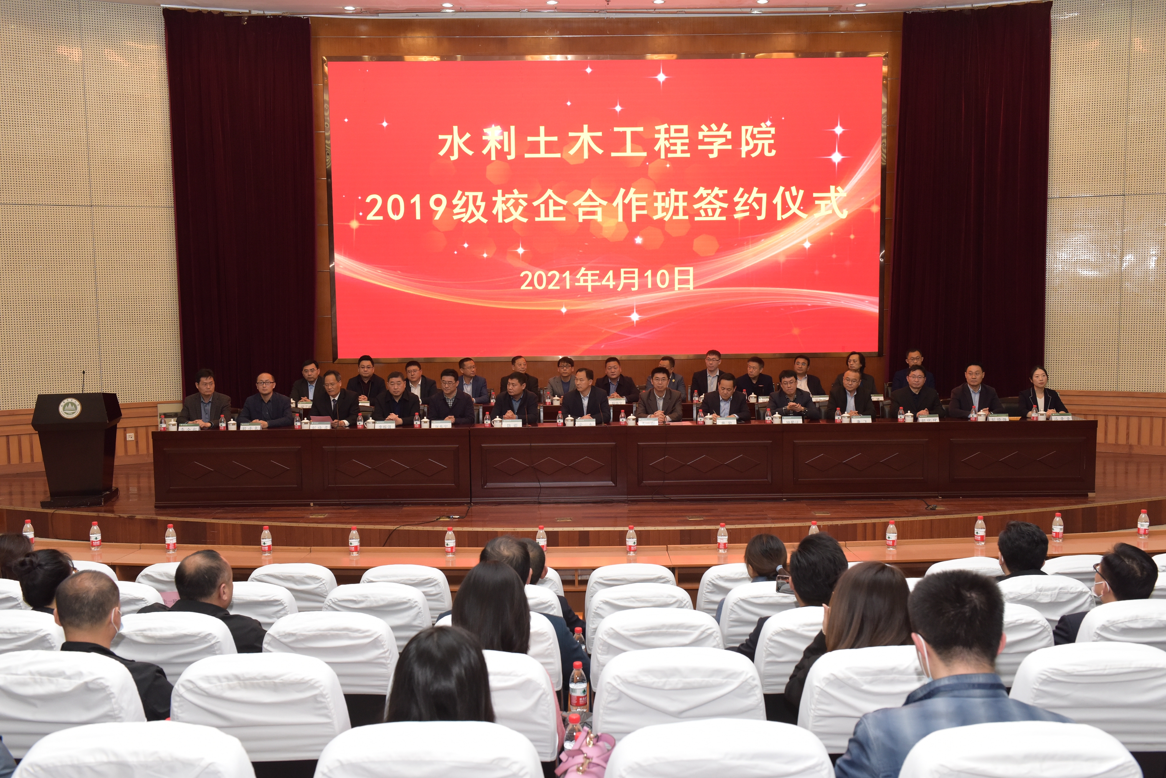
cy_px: 389
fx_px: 1166
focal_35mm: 36
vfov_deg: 36.9
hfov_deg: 53.1
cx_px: 583
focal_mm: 36
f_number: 8
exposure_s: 1/125
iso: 1600
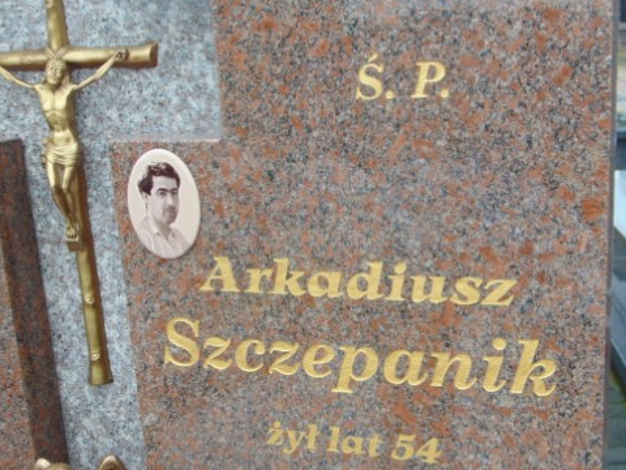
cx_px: 353
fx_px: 940
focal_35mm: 52
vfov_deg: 27.9
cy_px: 296
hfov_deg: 36.8
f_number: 3.3
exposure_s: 1/250
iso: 80
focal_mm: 6.9
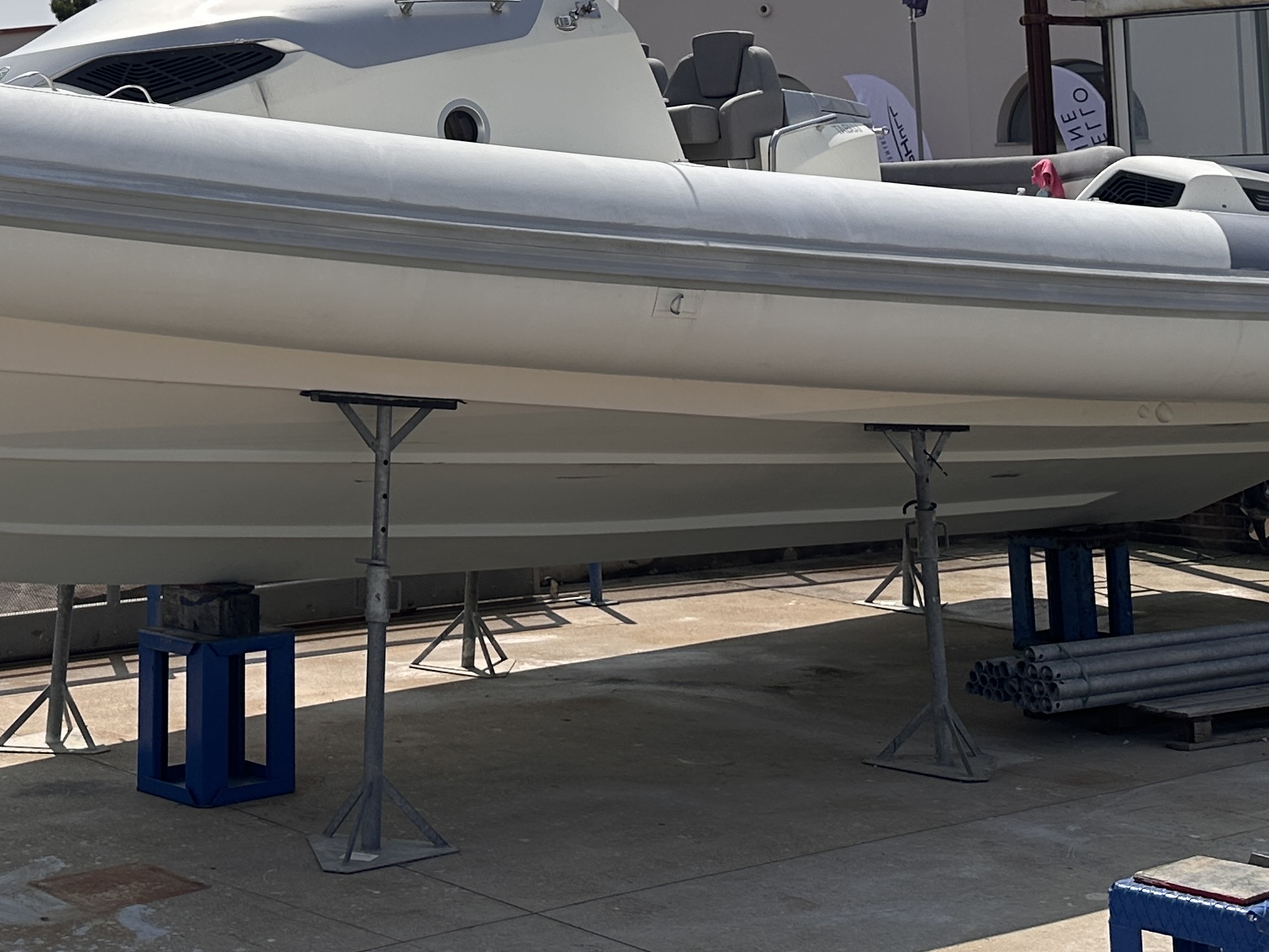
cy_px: -144
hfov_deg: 29.8
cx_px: 337
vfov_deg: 21.5
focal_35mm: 64
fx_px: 2346
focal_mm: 6.86
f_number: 1.78
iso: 80
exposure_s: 1/8197
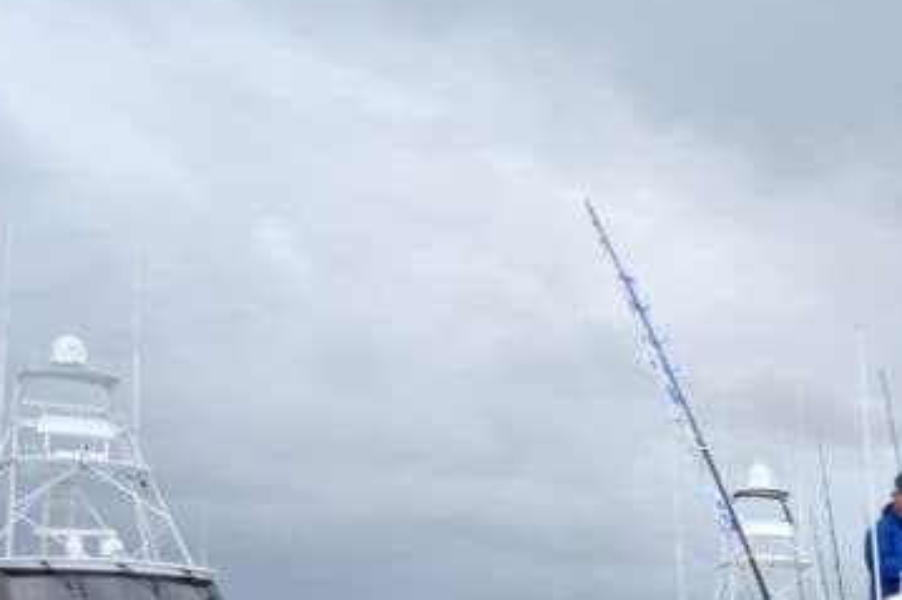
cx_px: 1256
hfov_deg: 19.5
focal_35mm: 94
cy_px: 656
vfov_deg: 14.2
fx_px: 2354
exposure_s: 1/200
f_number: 5
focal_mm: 22
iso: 400
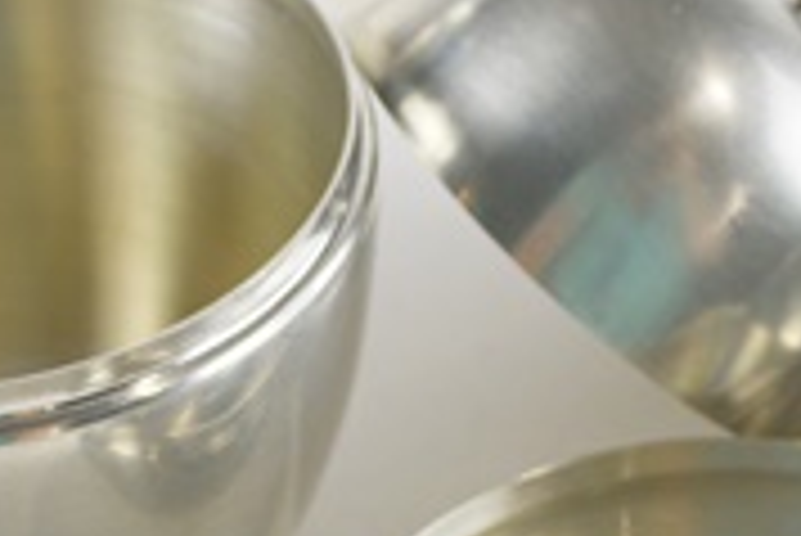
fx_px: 4053
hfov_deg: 11.2
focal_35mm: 182
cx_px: 828
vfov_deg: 7.5
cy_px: 491
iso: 200
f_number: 5.6
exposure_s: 1/125
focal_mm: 36
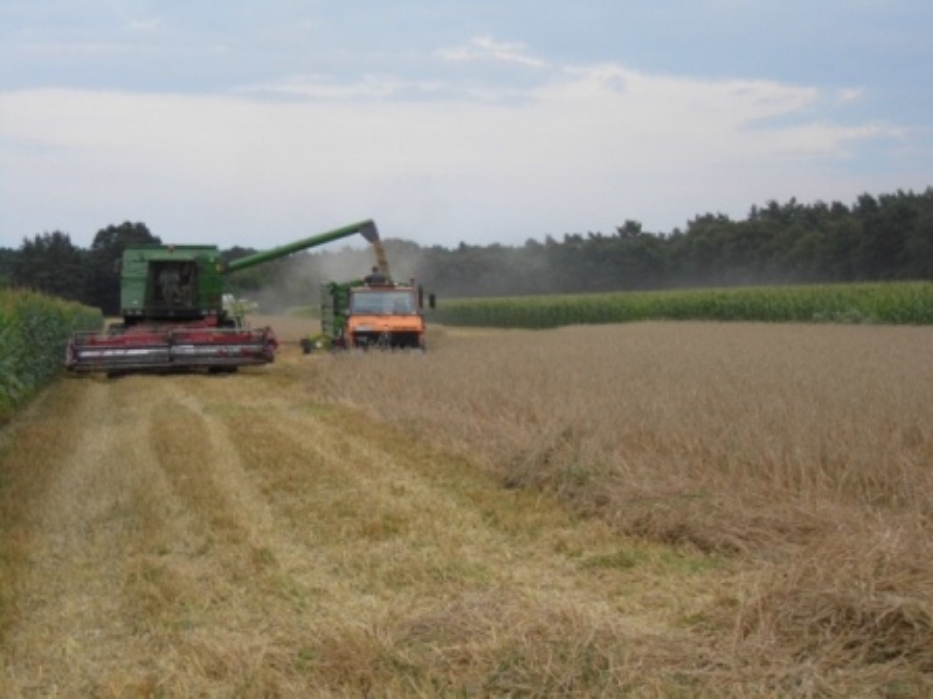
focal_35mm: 65
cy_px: 350
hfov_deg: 29.8
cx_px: 466
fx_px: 1752
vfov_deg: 22.6
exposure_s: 1/100
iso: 200
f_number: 3.7
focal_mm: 11.7
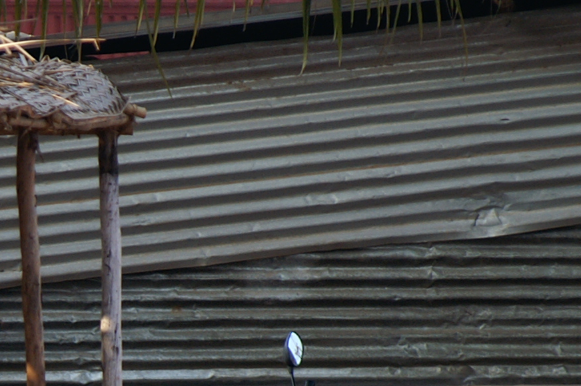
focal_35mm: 1552
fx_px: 25028
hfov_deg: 1.3
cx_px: -93
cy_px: 406
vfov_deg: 0.9
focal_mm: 300
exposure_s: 1/250
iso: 200
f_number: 7.1
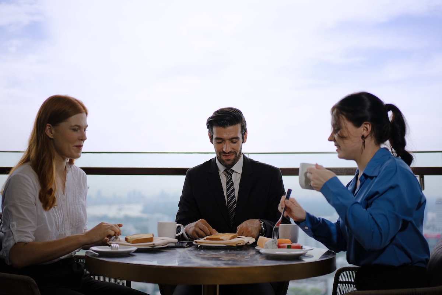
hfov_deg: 43.6
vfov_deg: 29.9
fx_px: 552
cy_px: 148
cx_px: 221
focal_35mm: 45
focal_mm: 45
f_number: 1.8
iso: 100
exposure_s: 1/2500
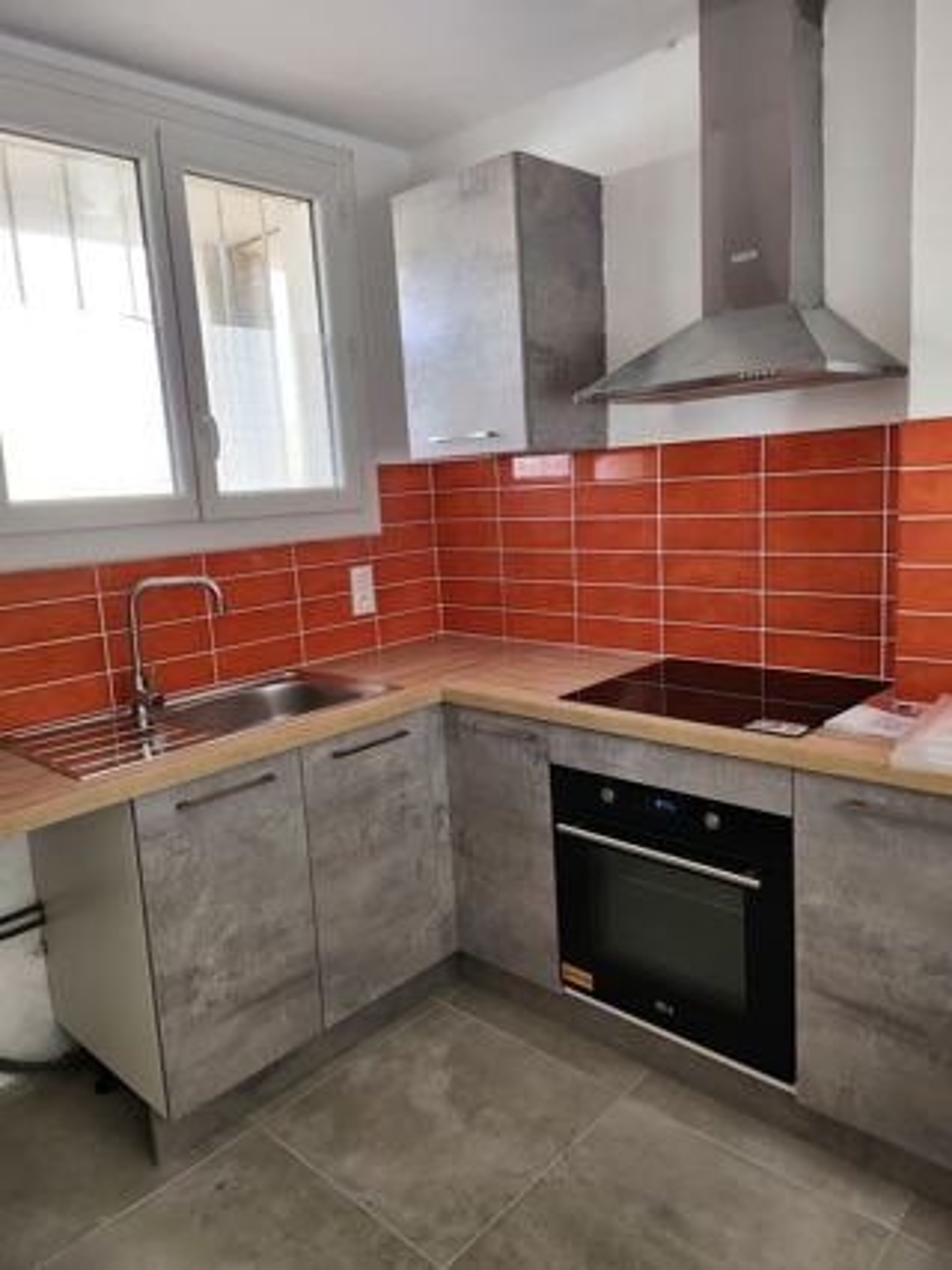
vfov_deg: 71.6
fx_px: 880
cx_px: 476
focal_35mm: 24
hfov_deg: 56.8
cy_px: 635
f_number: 1.8
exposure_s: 1/100
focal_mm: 5
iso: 125
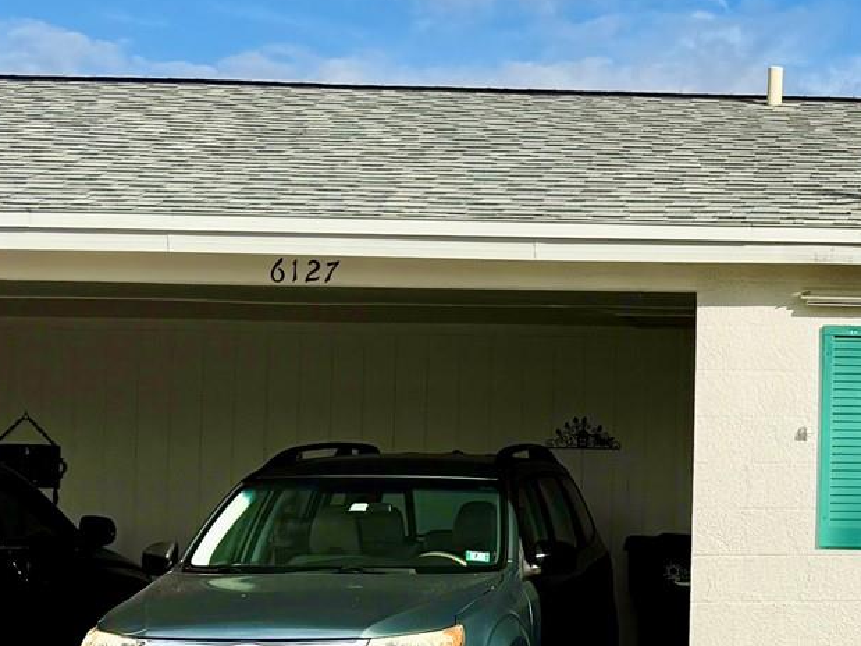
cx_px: 1097
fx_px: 1542
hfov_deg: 26.7
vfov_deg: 23.5
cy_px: 424
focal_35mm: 62
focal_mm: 6.76
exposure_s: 1/7353
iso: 80
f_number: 1.78
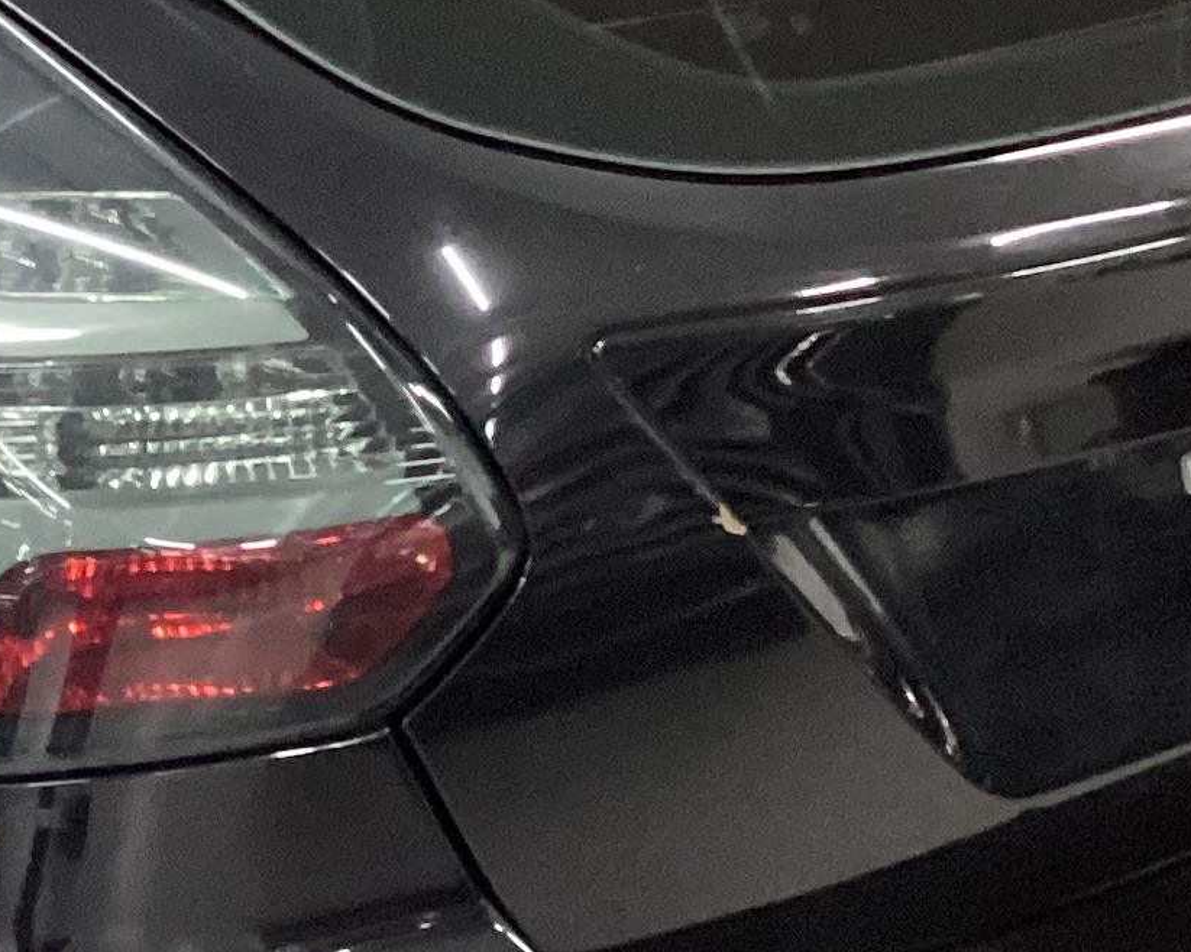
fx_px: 4229
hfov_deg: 15.6
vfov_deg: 12.8
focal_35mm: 120
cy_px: 512
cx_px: -158
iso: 320
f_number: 2.4
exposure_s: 1/30
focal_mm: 3.3
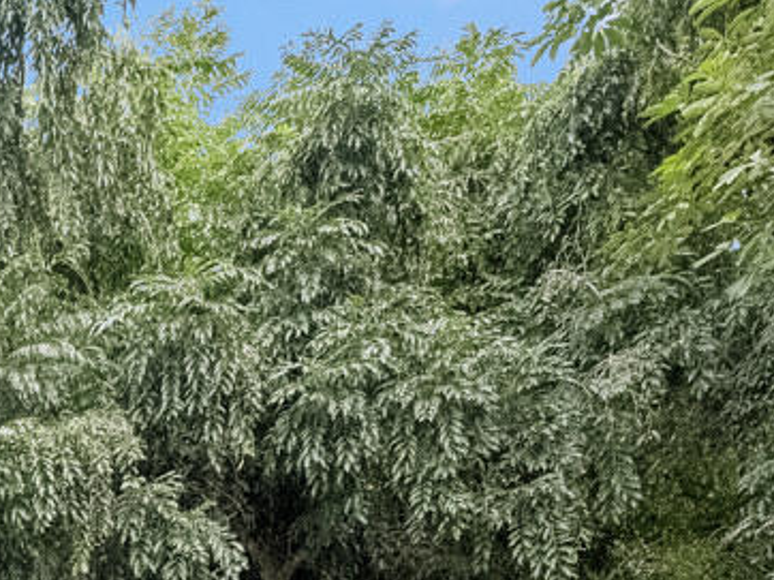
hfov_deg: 15.2
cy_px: 1628
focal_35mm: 93
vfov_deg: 11.3
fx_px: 2078
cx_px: -932
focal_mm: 14
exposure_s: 1/250
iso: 5000
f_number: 8
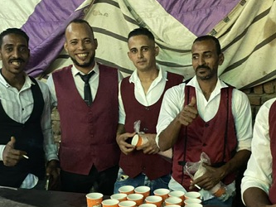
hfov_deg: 38.1
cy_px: 131
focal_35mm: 50
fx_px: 399
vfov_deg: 29.0
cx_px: 153
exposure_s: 1/25
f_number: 1.8
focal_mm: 4.25
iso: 1000
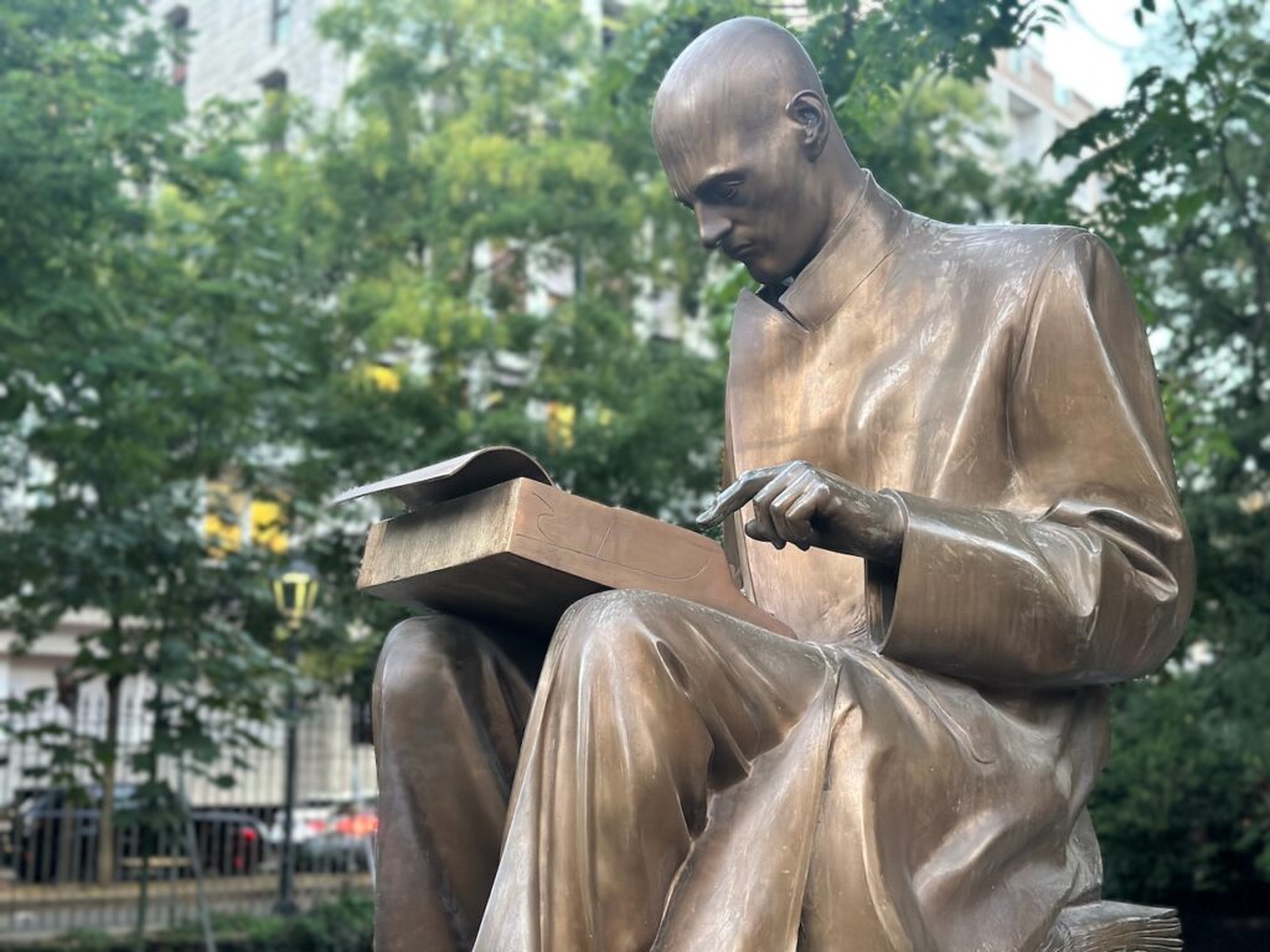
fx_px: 1761
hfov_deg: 39.7
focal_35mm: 48
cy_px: 476
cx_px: 635
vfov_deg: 30.3
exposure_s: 1/40
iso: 640
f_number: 1.78
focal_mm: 6.86
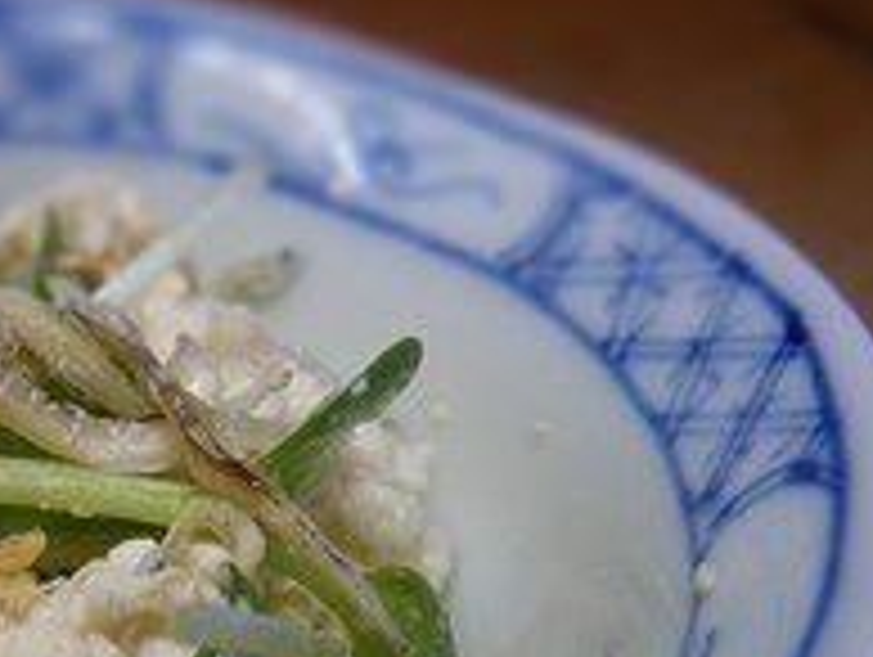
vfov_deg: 20.5
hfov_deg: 26.7
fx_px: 1768
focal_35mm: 70
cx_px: 68
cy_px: 626
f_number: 3.8
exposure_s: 1/50
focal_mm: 6.1
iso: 320
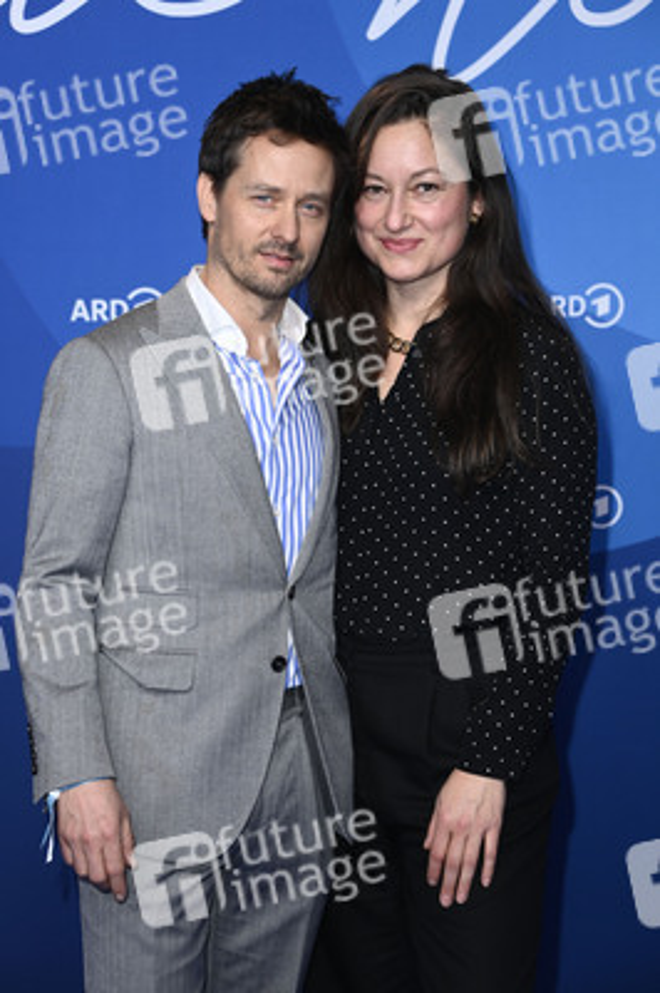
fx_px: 2341
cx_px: 330
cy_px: 496
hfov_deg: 16.0
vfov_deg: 23.9
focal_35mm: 85
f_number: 5.6
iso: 1000
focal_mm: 85
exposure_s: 1/250
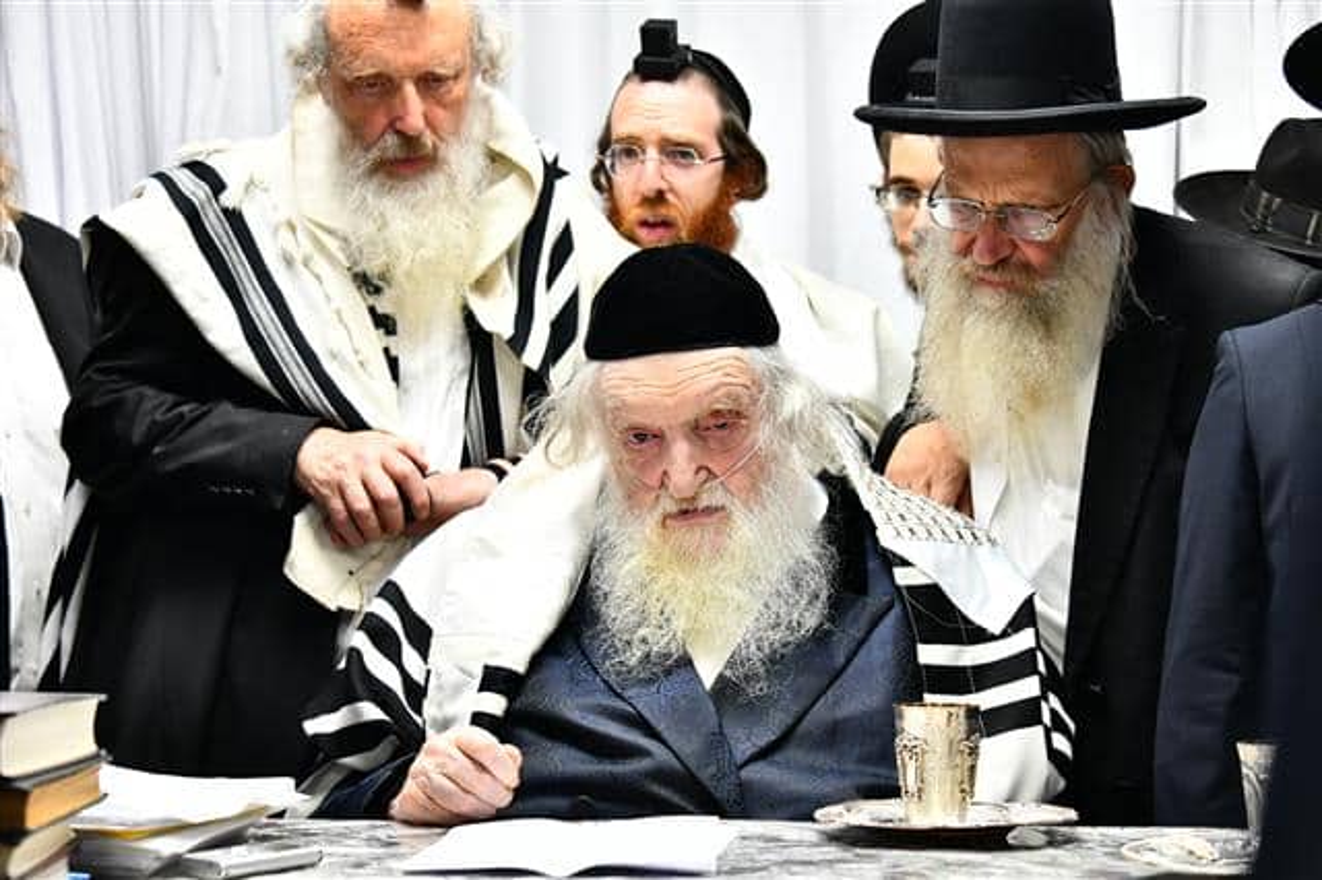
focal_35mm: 62
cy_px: 440
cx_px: 661
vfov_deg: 21.9
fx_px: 2276
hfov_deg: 32.4
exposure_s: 1/200
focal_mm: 62
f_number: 5.6
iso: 2000
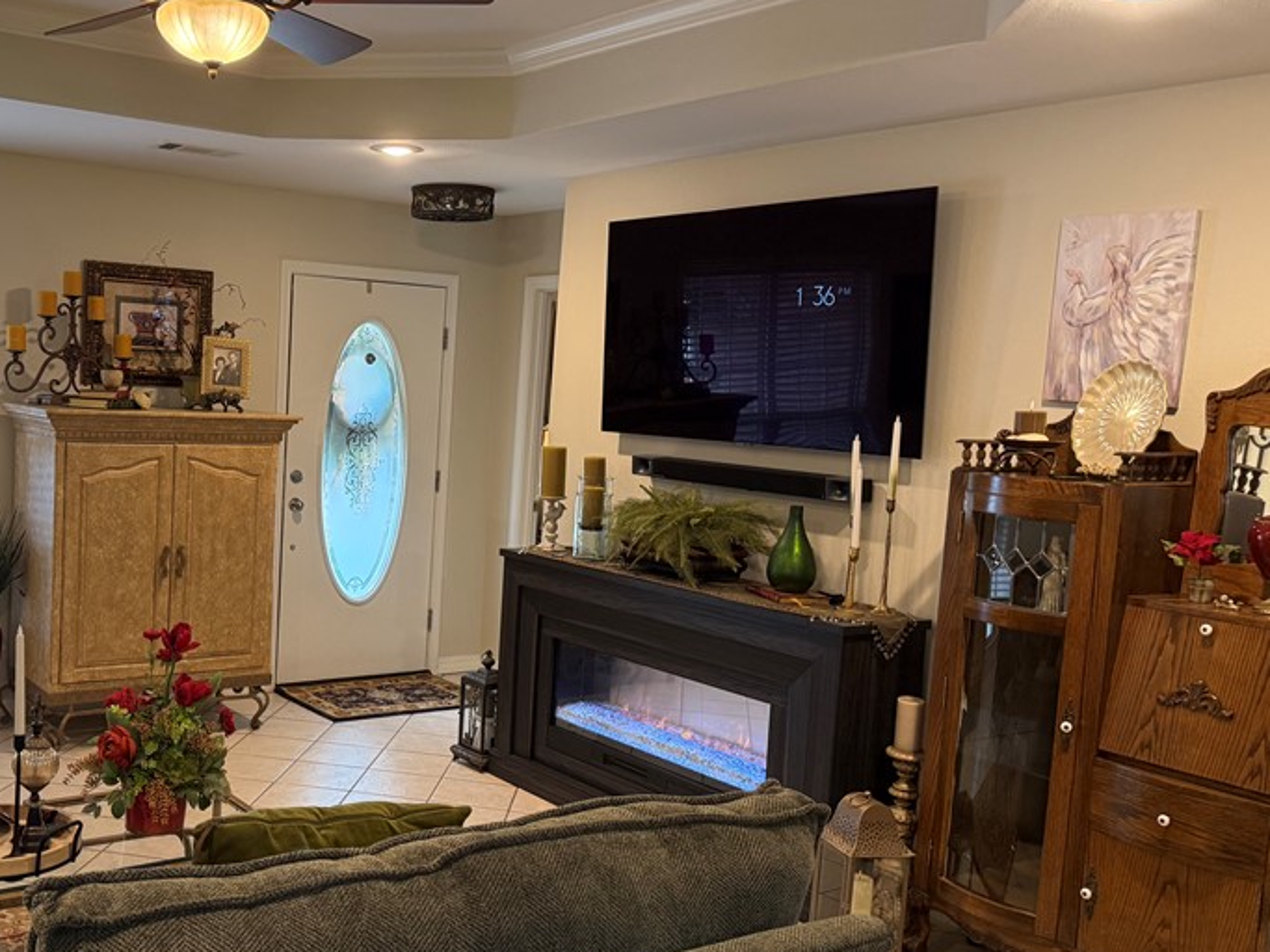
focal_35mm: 36
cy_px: 498
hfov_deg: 49.7
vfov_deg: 39.6
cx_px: 350
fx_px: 1321
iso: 320
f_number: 1.78
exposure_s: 1/120
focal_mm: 6.76
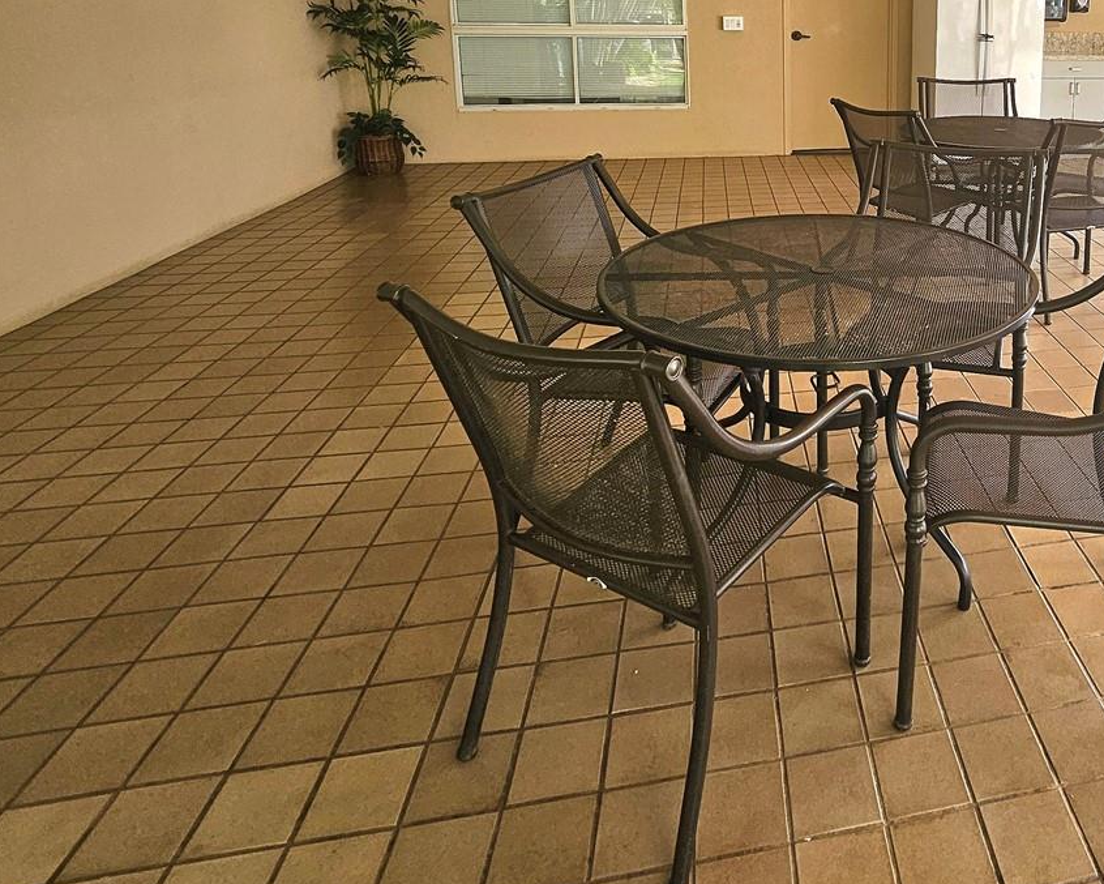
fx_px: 784
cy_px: 155
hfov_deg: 63.1
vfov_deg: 54.1
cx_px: 911
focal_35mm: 24
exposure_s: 1/120
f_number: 2.2
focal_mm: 1.7
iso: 40
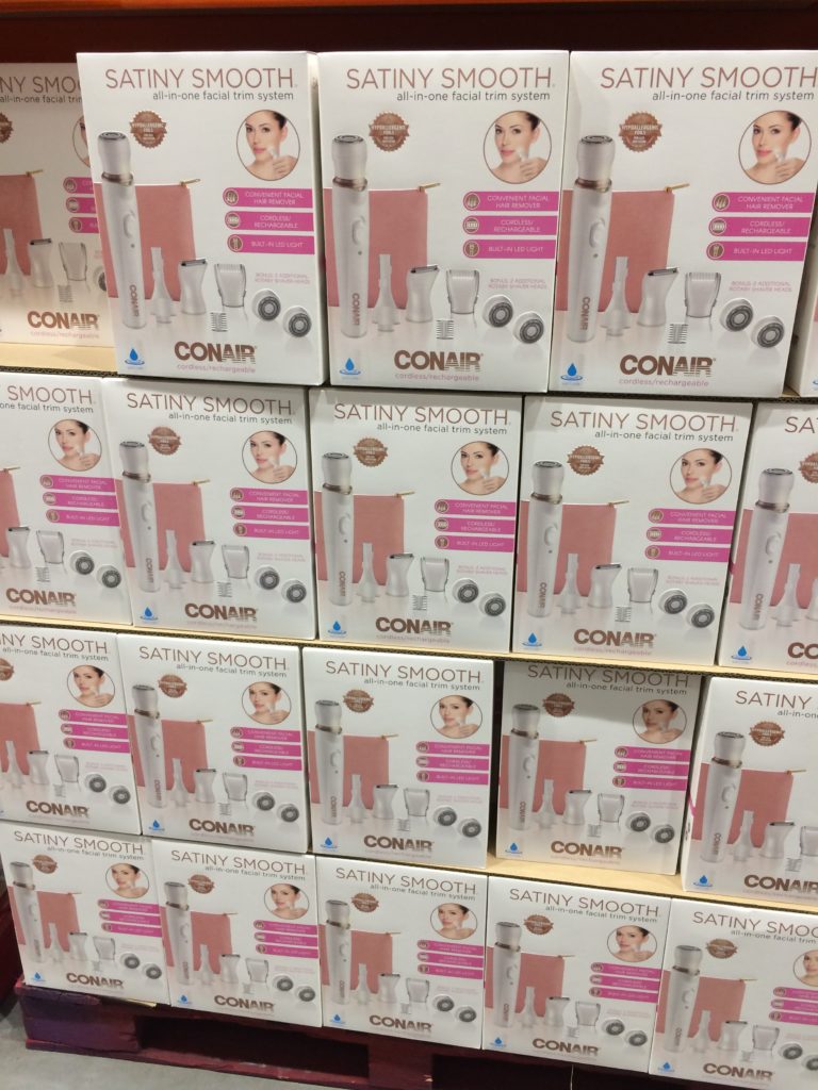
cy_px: 545
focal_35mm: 29
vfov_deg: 61.7
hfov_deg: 48.2
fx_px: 914
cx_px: 409
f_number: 2.2
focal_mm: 4.15
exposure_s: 1/30
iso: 100
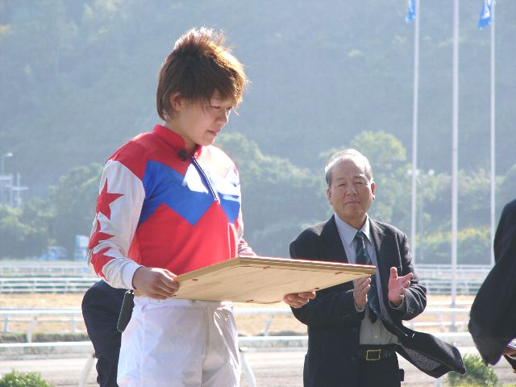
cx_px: 258
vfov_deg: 6.7
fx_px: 3309
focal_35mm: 222
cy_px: 194
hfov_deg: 8.9
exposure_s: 1/320
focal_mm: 37
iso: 50
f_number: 4.6
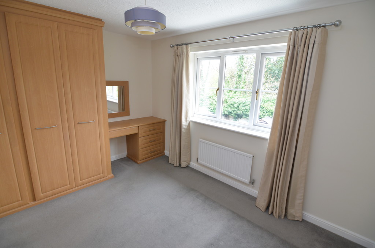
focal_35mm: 16
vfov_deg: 71.8
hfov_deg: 95.1
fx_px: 172
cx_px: 188
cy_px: 124
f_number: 4.5
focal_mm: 11
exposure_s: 1/80
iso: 400
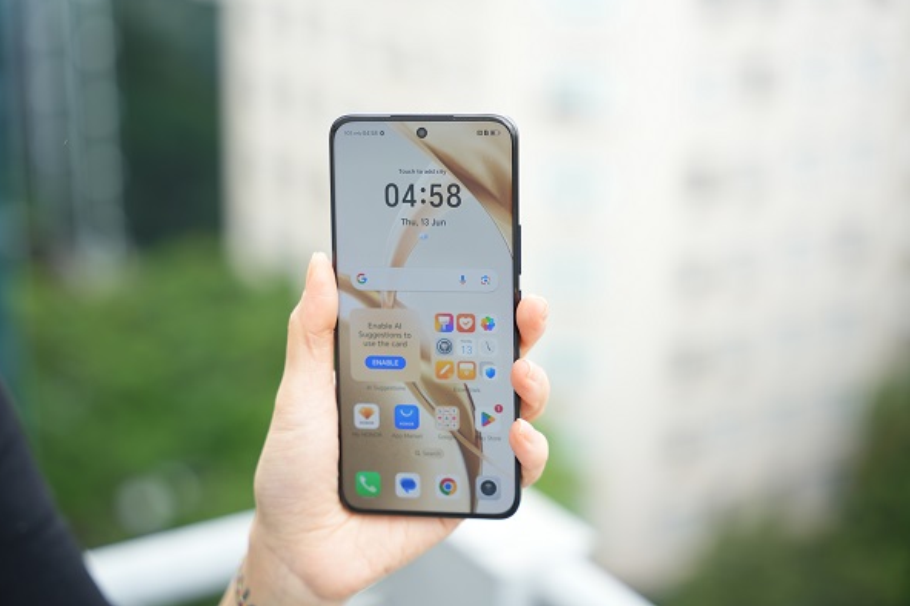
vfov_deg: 19.2
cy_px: 300
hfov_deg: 28.5
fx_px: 1794
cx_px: 450
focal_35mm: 71
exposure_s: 1/320
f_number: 2.8
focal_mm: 70
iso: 125
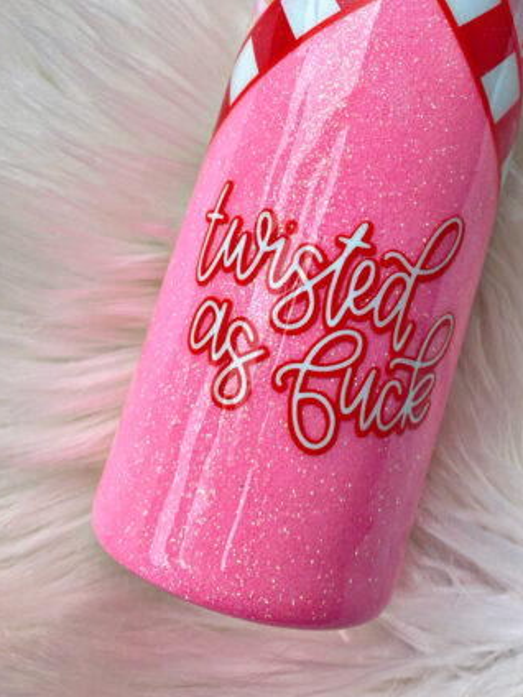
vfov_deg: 36.6
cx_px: 372
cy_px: 79
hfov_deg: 29.3
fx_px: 987
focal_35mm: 49
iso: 32
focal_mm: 4.25
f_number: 1.8
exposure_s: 1/168
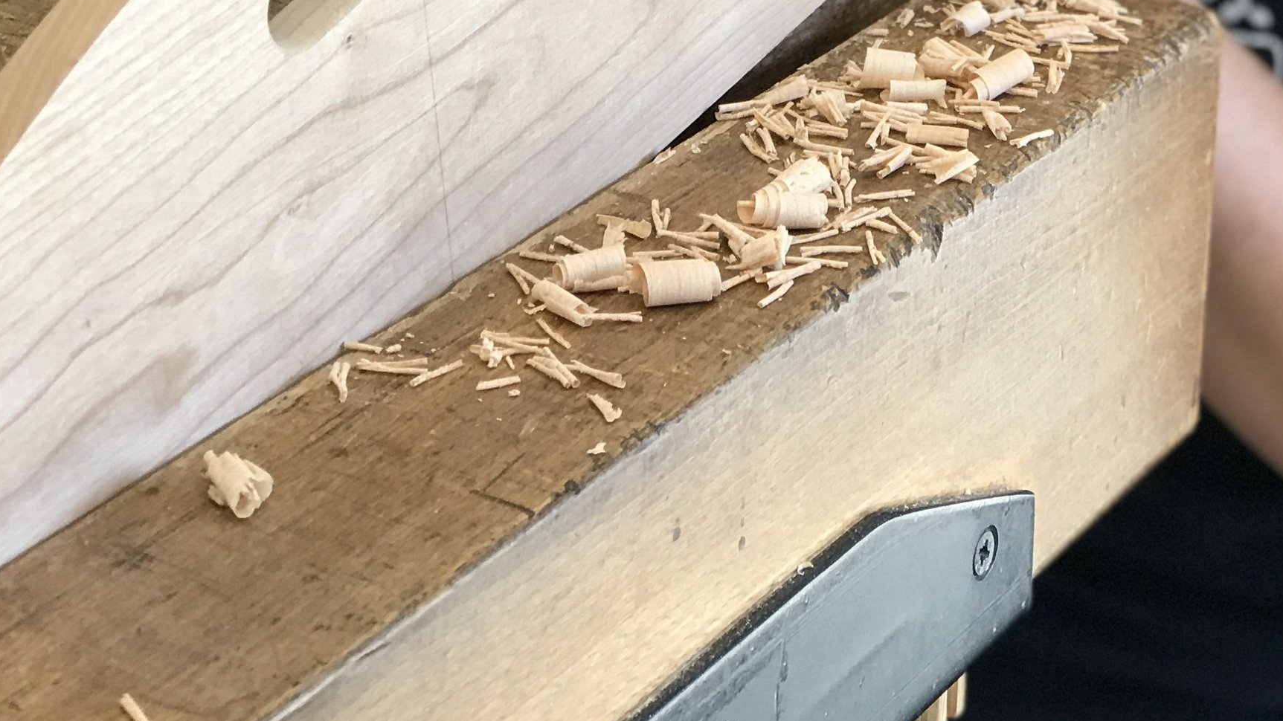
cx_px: 890
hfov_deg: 17.8
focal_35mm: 120
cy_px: -331
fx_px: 4082
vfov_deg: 9.8
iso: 50
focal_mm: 6.6
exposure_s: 1/60
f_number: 2.8
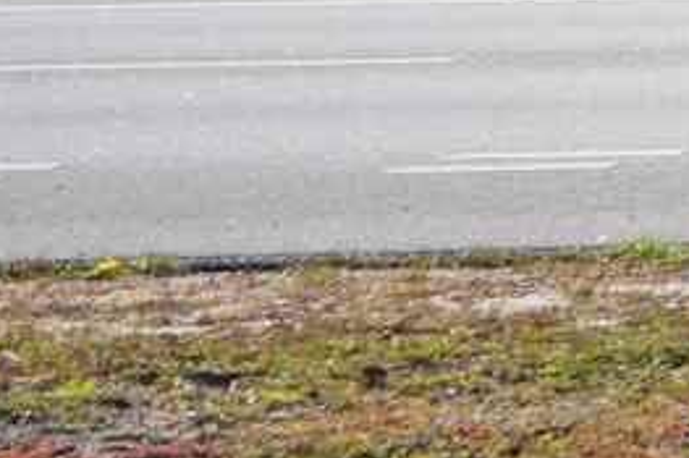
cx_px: 2525
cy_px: -512
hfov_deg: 7.4
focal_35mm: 218
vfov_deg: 6.1
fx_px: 4170
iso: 100
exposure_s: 1/250
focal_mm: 28
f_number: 11
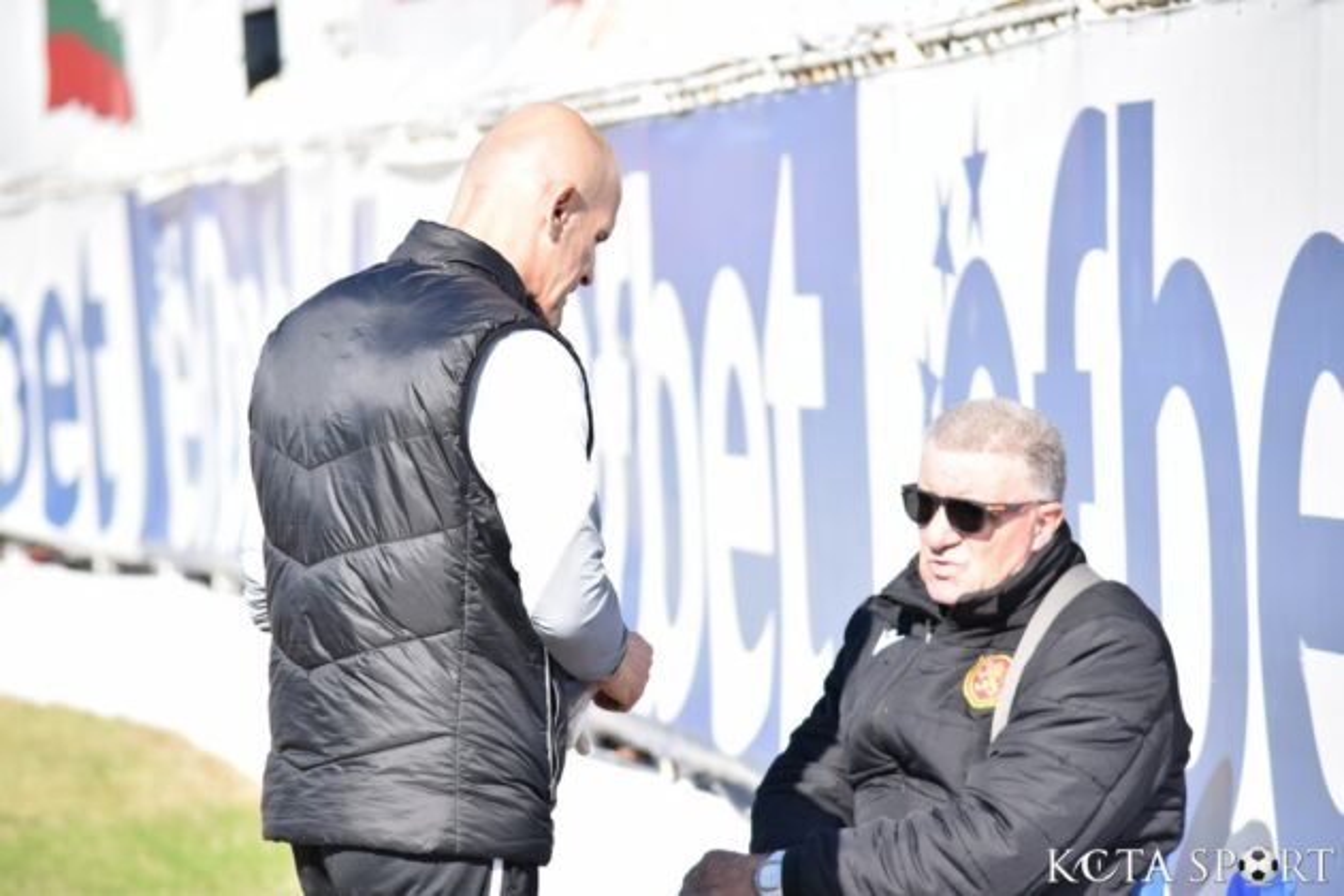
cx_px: 672
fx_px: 9239
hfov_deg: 8.3
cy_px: 448
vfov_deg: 5.6
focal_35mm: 248
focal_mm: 165
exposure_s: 1/1000
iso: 400
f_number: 5
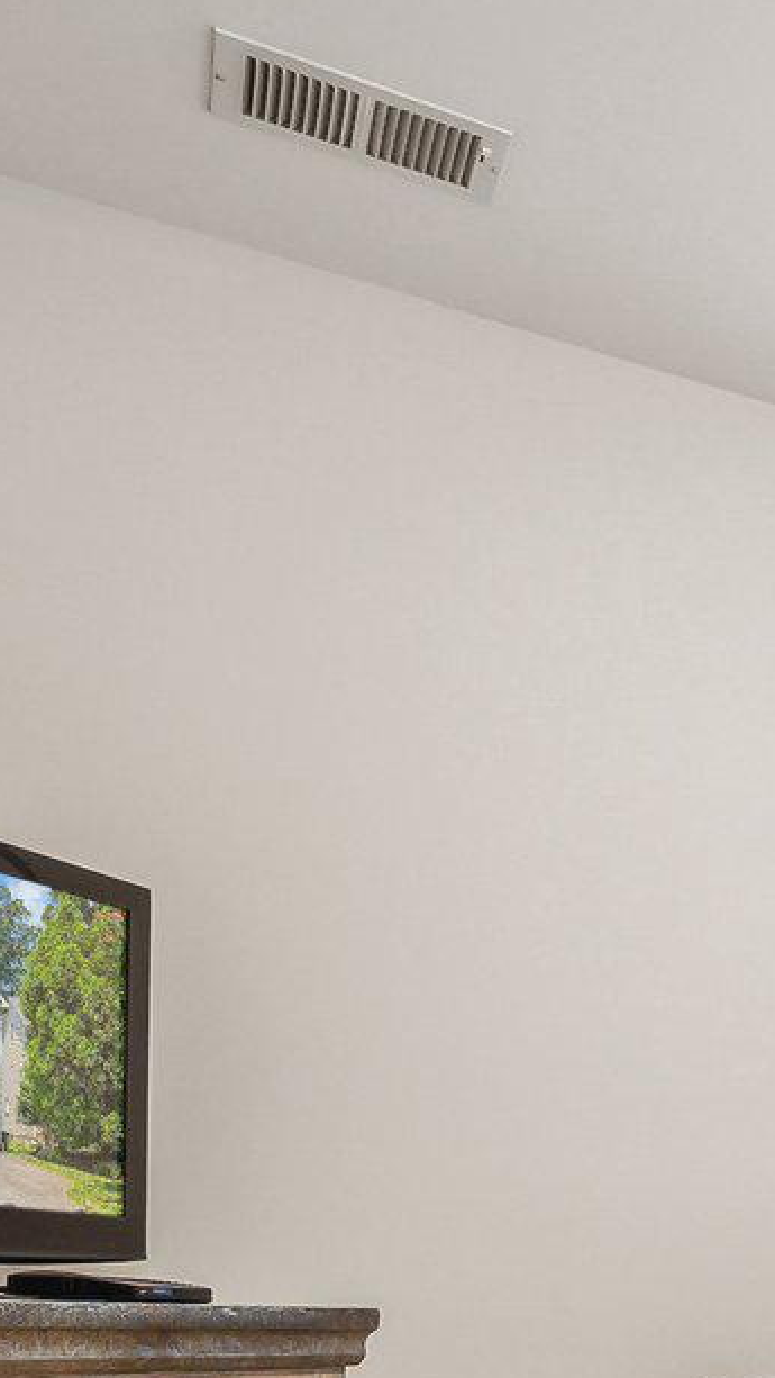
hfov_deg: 15.8
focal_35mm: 49
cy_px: 1345
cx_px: 1750
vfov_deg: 38.0
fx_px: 1789
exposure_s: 1/20
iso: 640
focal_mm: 14
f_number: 7.1
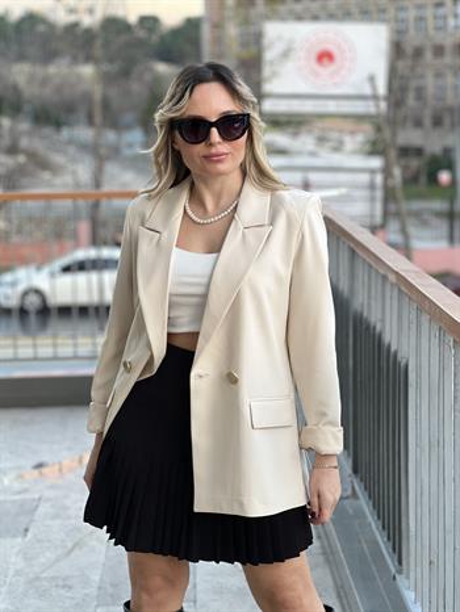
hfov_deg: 19.2
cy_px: 306
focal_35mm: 77
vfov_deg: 25.3
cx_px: 230
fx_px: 1363
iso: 200
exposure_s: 1/100
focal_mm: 9
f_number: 2.8
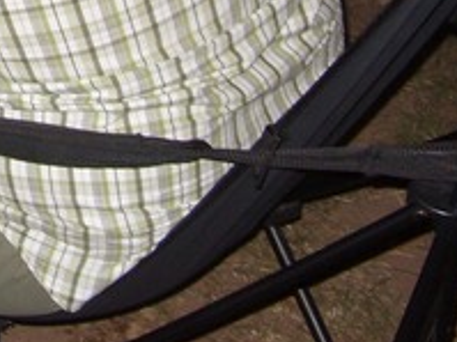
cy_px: -285
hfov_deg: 12.8
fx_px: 1887
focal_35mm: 143
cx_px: -303
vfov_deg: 9.8
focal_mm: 6.3
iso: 100
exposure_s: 1/30
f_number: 2.8
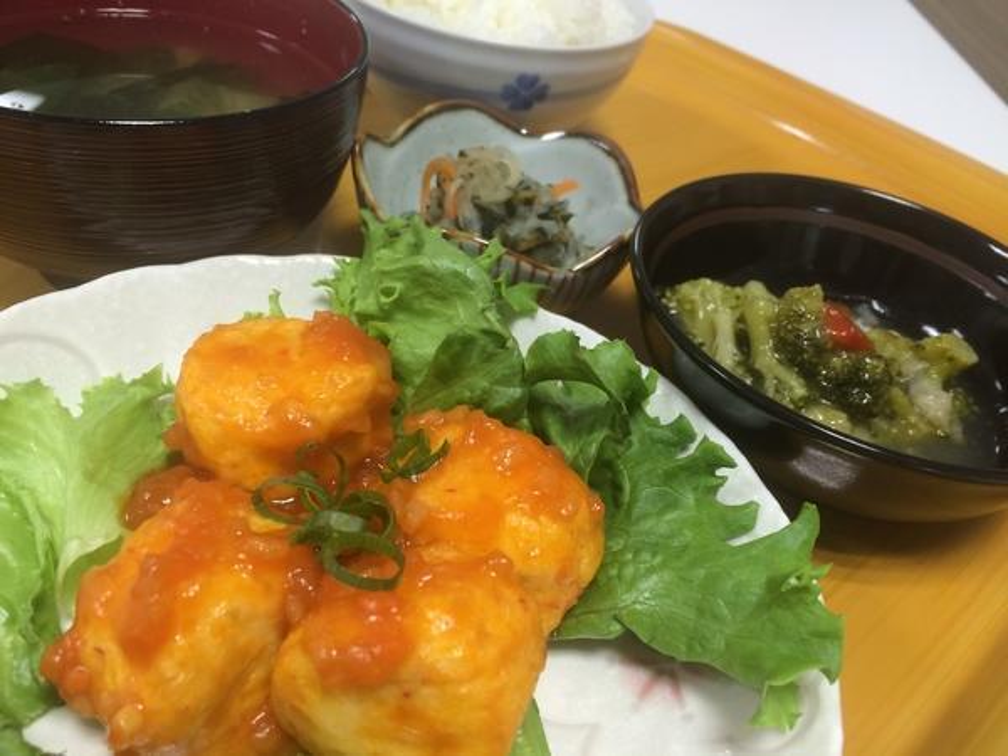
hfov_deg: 61.7
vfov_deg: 48.2
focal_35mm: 29
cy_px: 378
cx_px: 504
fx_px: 844
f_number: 2.2
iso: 40
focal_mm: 4.15
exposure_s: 1/40
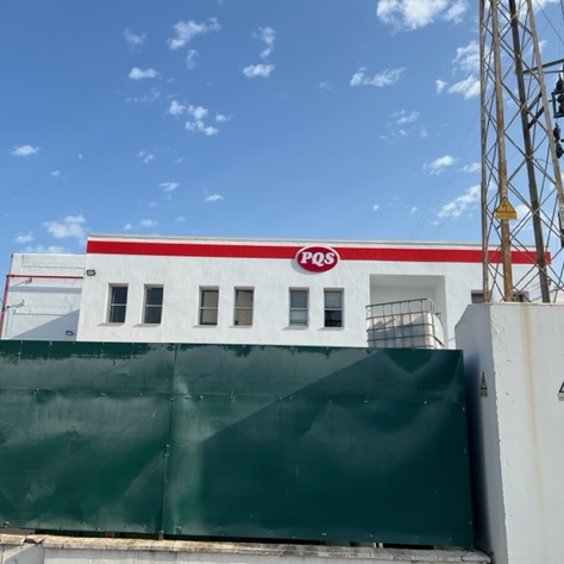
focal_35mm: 31
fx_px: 571
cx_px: 276
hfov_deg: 52.5
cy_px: 282
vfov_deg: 52.5
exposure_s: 1/3831
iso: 50
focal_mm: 5.7
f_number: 1.5
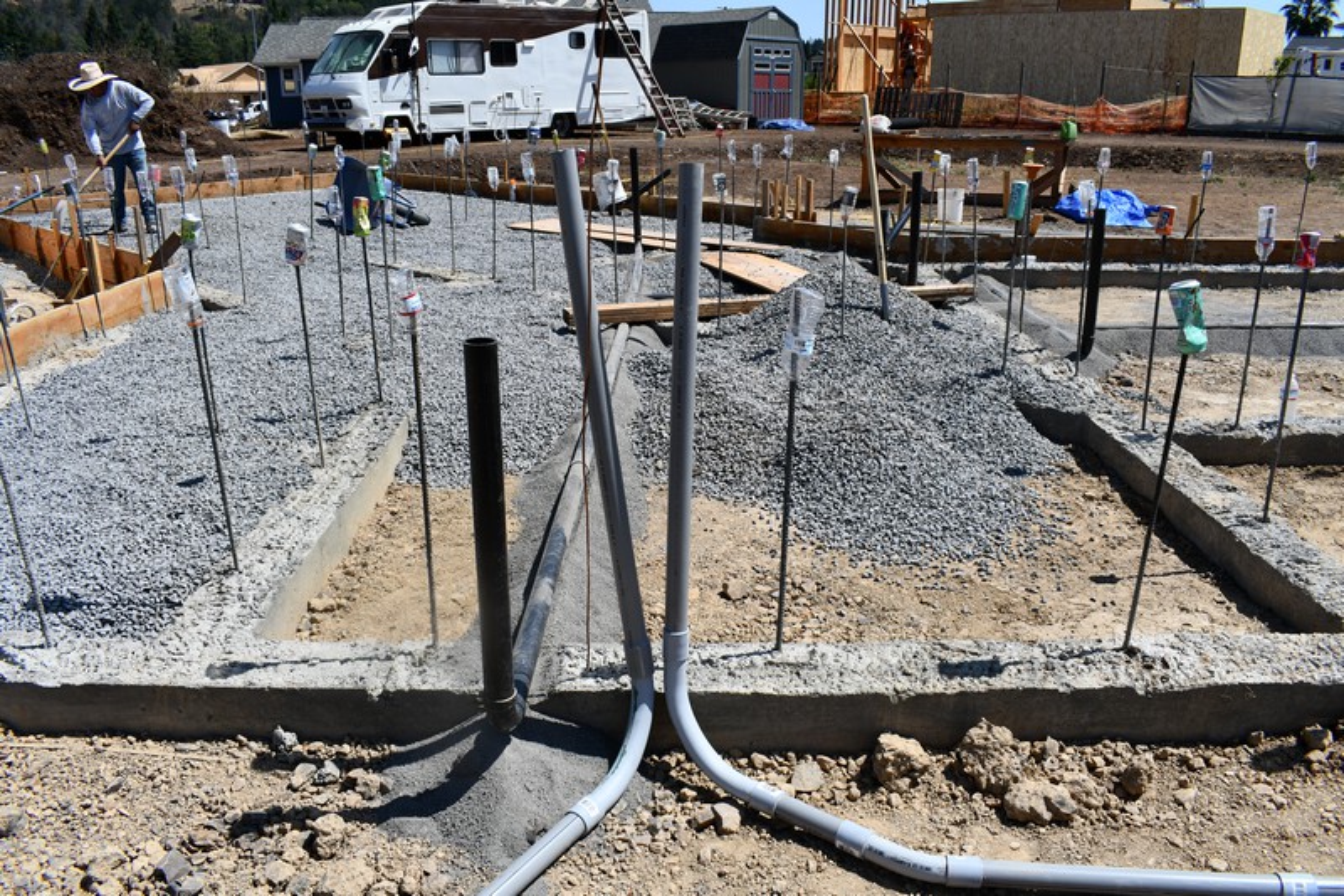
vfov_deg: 47.9
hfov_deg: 67.4
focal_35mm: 27
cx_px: 672
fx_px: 1008
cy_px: 448
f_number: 9
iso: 100
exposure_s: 1/320
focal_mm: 18
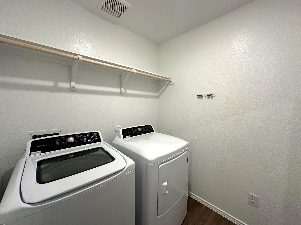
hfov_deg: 102.1
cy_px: 112
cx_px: 150
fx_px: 122
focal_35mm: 14
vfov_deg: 85.7
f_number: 2.2
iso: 200
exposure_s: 1/120
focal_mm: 2.22
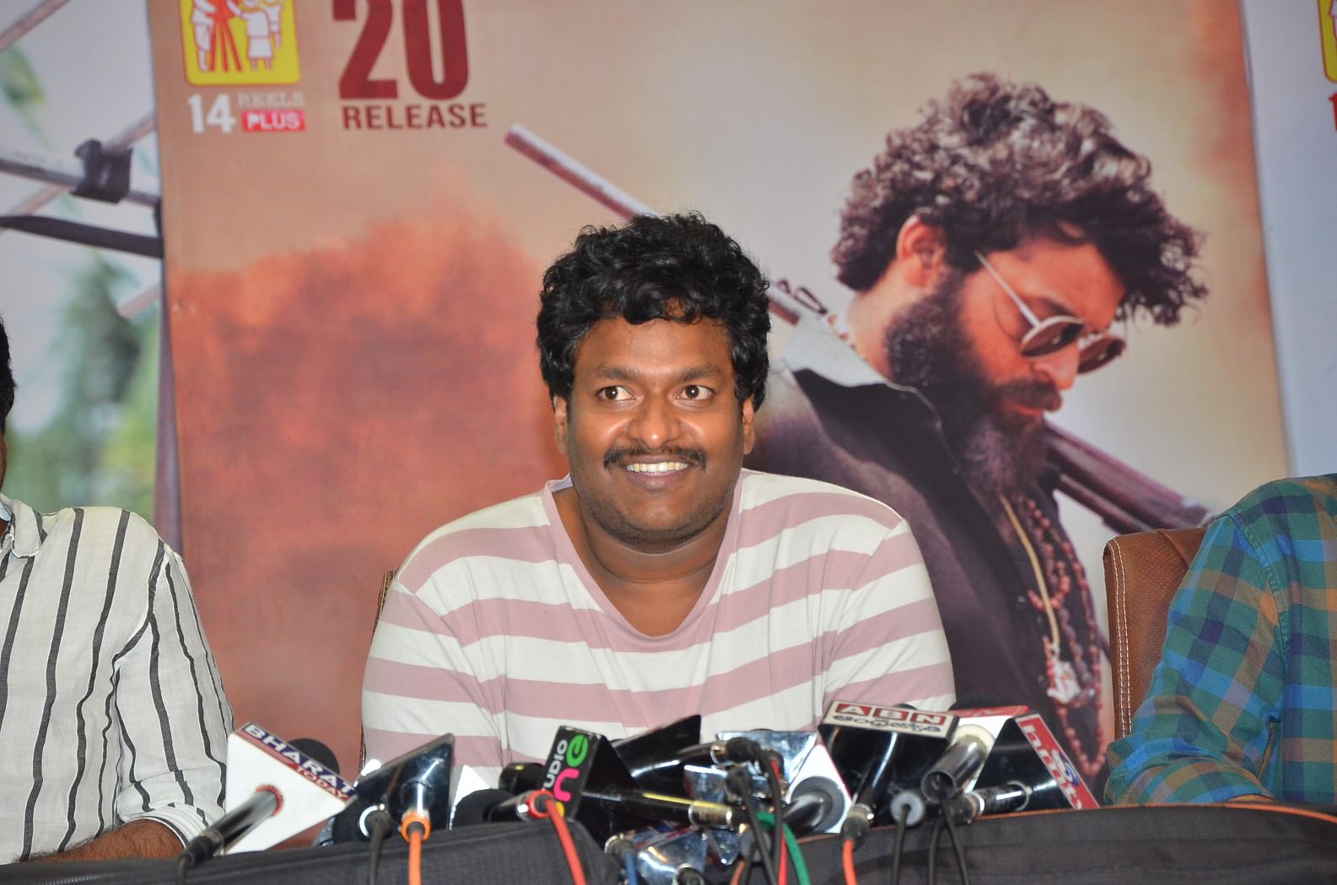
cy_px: 442
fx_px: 5838
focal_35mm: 158
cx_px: 668
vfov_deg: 8.7
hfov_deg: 13.1
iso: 1600
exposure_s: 1/125
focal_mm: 105
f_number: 6.3
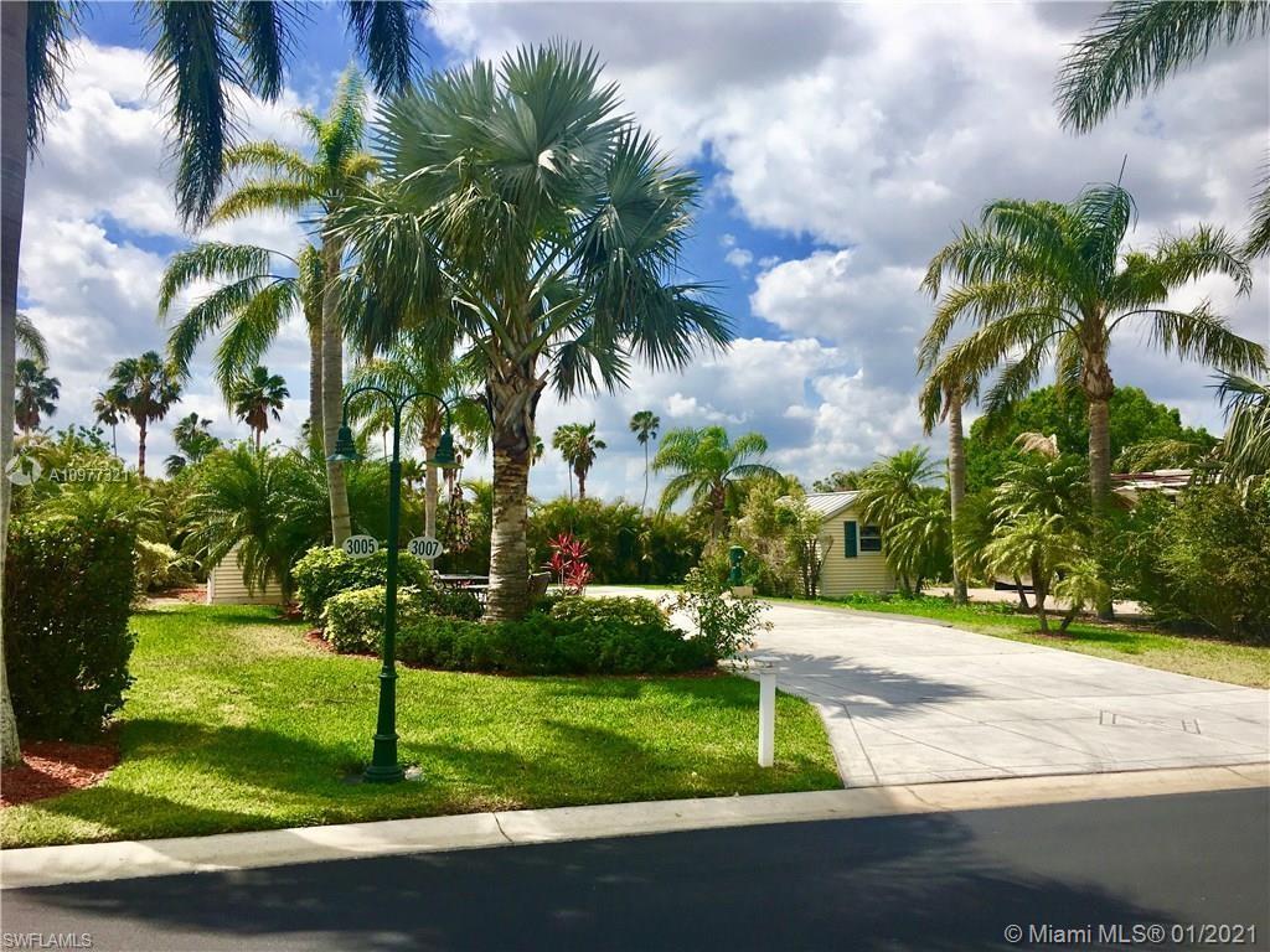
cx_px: 635
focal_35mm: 29
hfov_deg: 61.7
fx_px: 1064
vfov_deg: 48.2
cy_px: 476
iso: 25
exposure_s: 1/2564
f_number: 2.2
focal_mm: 4.15
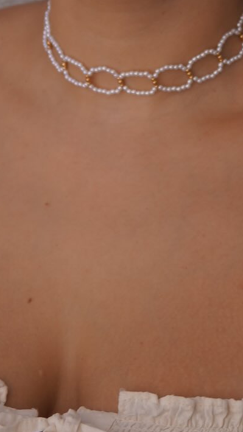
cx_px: 216
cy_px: -164
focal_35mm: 173
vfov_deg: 12.0
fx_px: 1983
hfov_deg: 7.0
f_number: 5
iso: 100
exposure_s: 1/160
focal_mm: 35
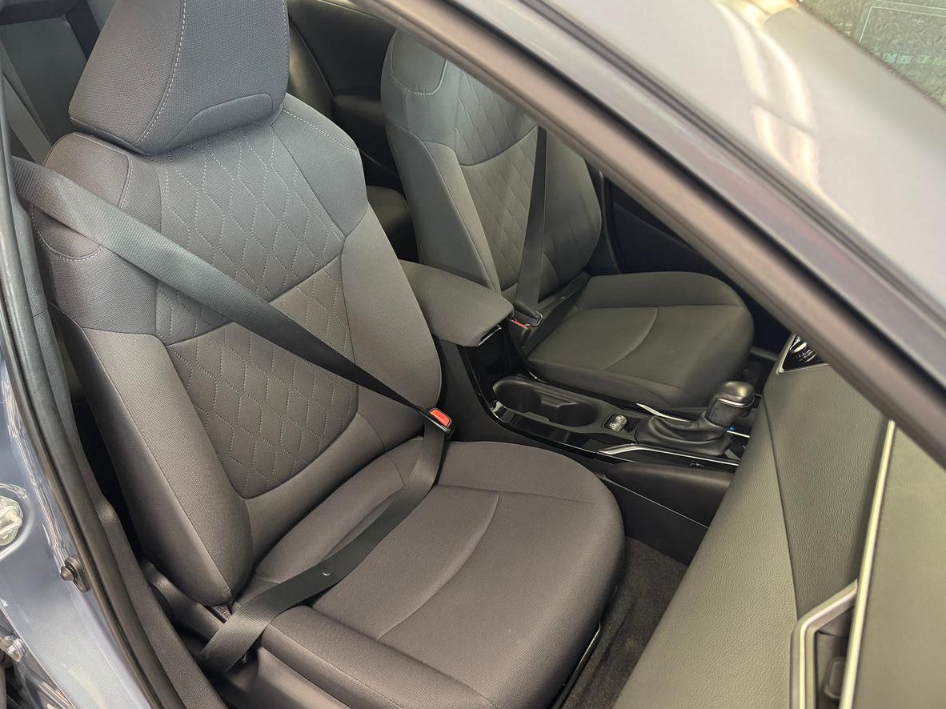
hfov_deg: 67.3
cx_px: 460
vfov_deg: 53.0
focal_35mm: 26
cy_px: 379
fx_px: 710
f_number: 1.78
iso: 640
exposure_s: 1/40
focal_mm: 6.76
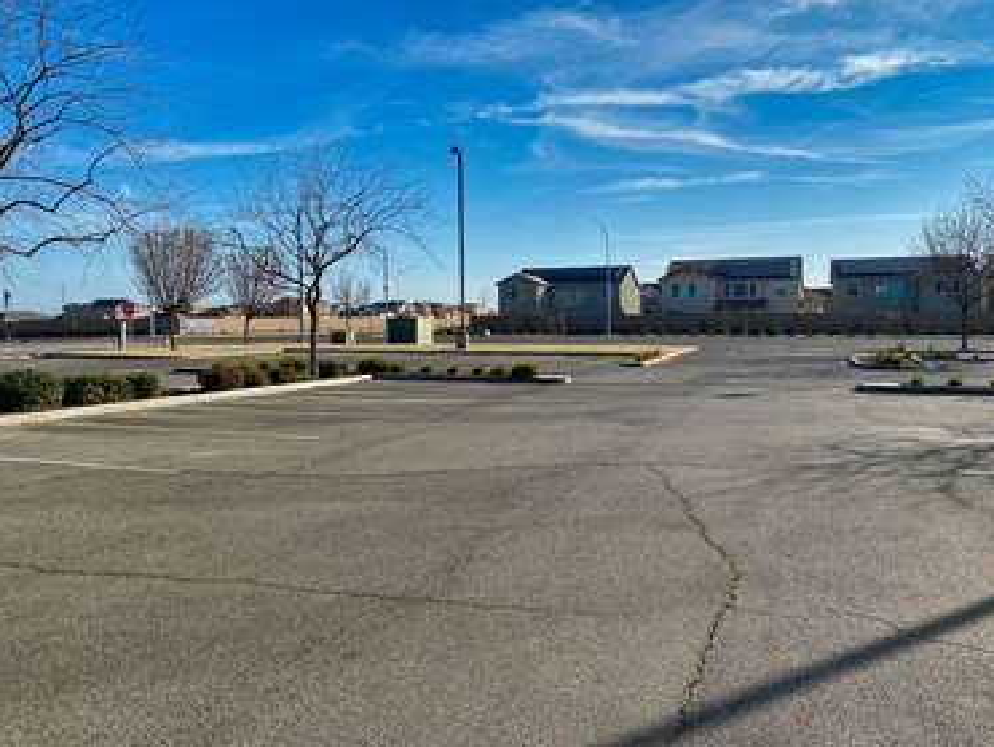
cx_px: 533
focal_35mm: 28
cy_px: 356
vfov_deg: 49.8
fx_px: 805
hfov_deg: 63.3
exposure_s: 1/3861
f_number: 1.8
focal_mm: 4.25
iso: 32
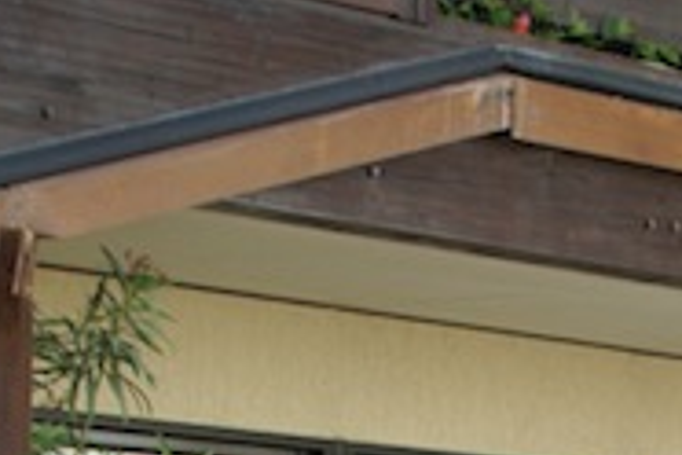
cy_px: 1018
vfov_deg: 6.8
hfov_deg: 10.6
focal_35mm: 192
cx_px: 744
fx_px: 3637
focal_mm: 28
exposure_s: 1/60
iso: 100
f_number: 5.6
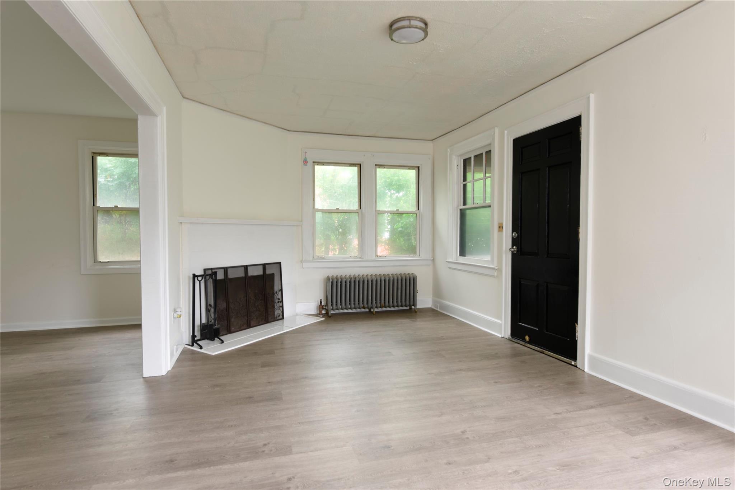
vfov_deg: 61.9
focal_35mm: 20
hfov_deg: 84.0
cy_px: 245
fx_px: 408
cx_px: 368
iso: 100
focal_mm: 20
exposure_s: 1.6
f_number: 13
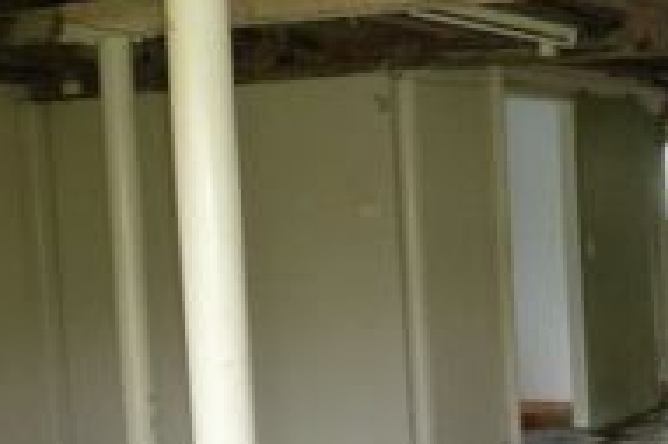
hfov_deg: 24.9
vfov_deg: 18.8
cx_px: 832
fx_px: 1335
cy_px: 294
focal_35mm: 72
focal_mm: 4.3
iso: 400
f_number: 3.3
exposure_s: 1/60
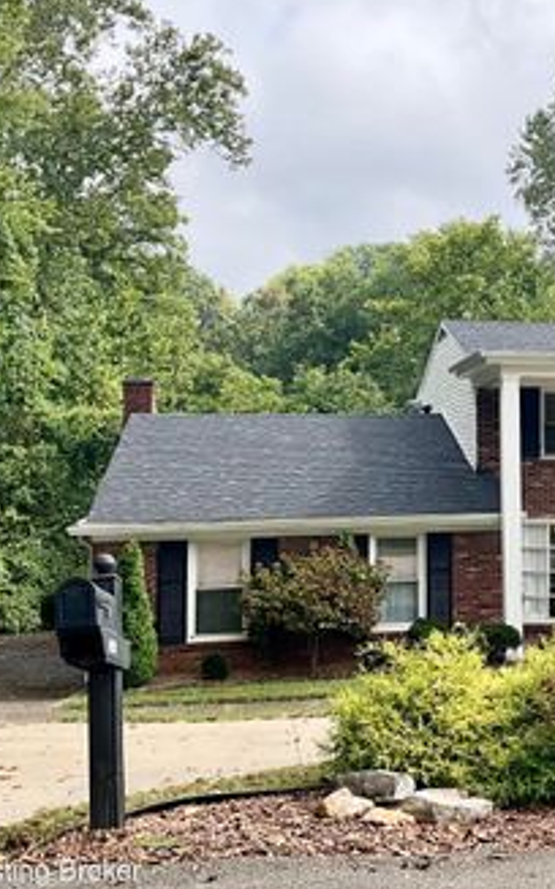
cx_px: 552
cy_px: 406
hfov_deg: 26.0
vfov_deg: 42.6
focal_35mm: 47
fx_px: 1139
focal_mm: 3
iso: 25
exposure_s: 1/883
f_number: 1.8
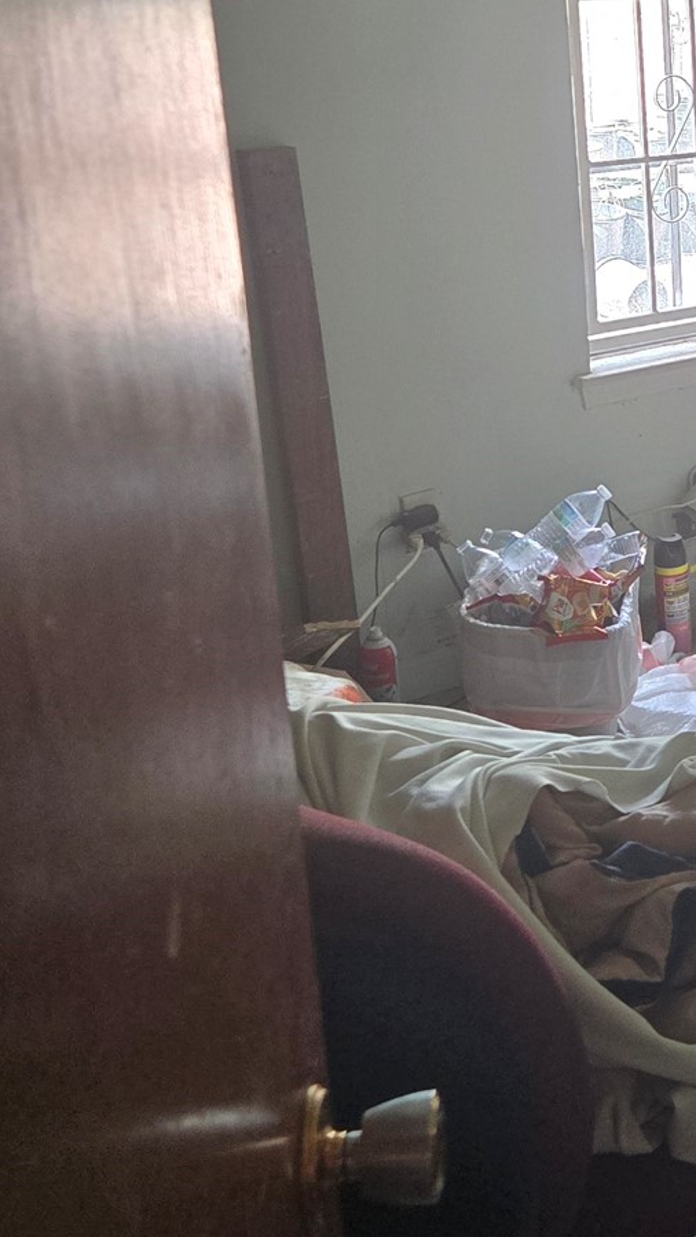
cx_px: 882
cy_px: 473
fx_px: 1871
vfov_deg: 36.4
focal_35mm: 57
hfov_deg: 19.6
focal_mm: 5.4
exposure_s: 1/120
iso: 200
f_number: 1.8
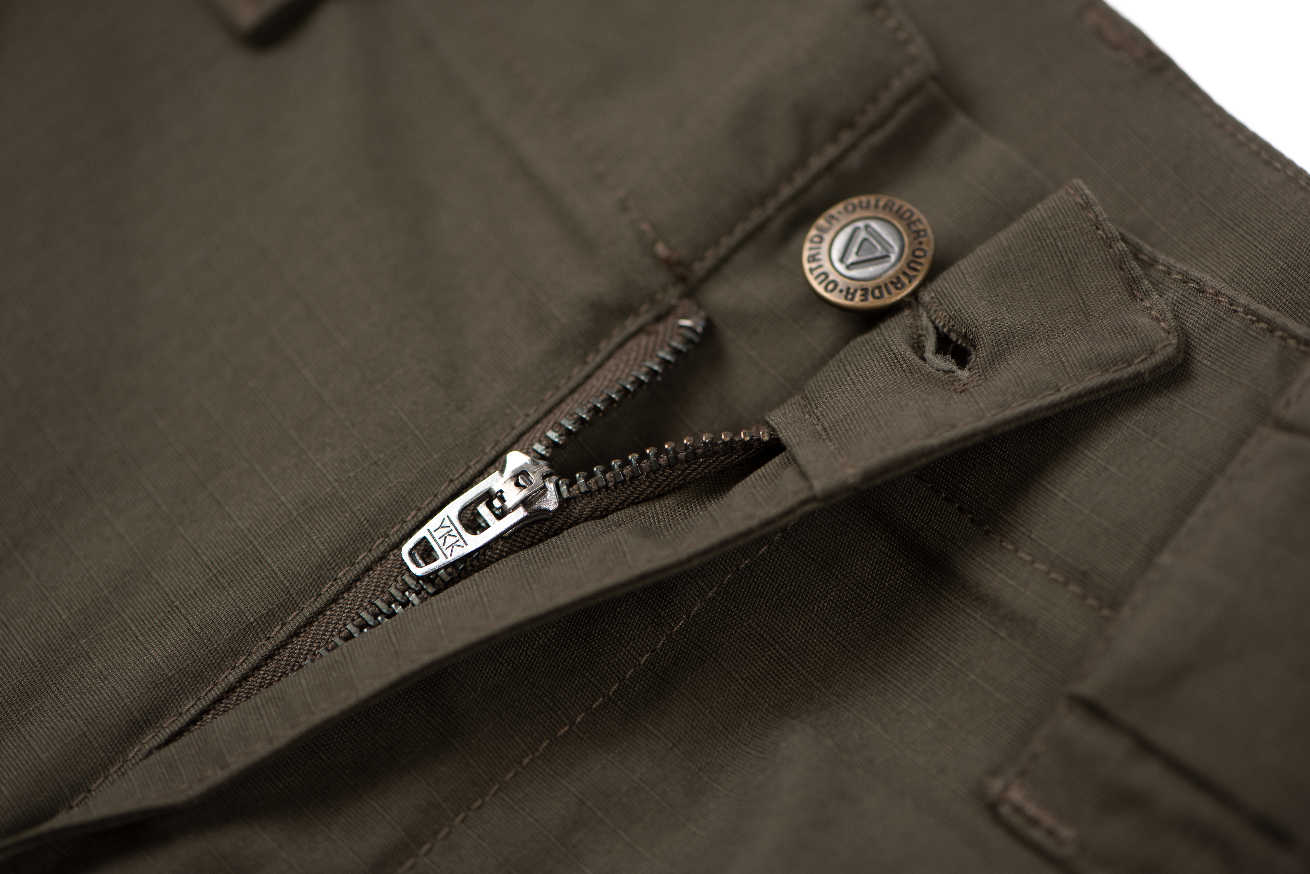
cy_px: 437
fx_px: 3822
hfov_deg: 19.4
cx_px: 655
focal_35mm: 105
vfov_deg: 13.1
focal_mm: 105
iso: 100
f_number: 5.6
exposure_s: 1/160
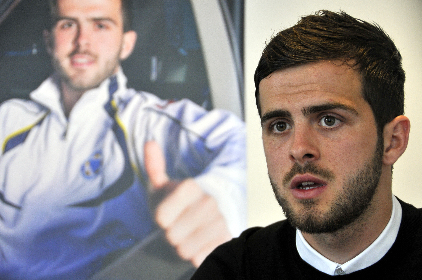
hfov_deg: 21.9
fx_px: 1089
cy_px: 140
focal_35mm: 93
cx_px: 211
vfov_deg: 14.7
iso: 640
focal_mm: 62
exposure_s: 1/30
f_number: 4.8
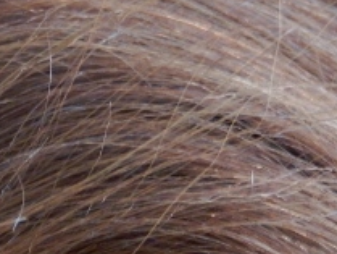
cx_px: -121
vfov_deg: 1.5
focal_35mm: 966
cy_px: 262
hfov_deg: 2.0
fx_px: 9410
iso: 800
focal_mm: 56.5
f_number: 5.7
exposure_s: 1/8
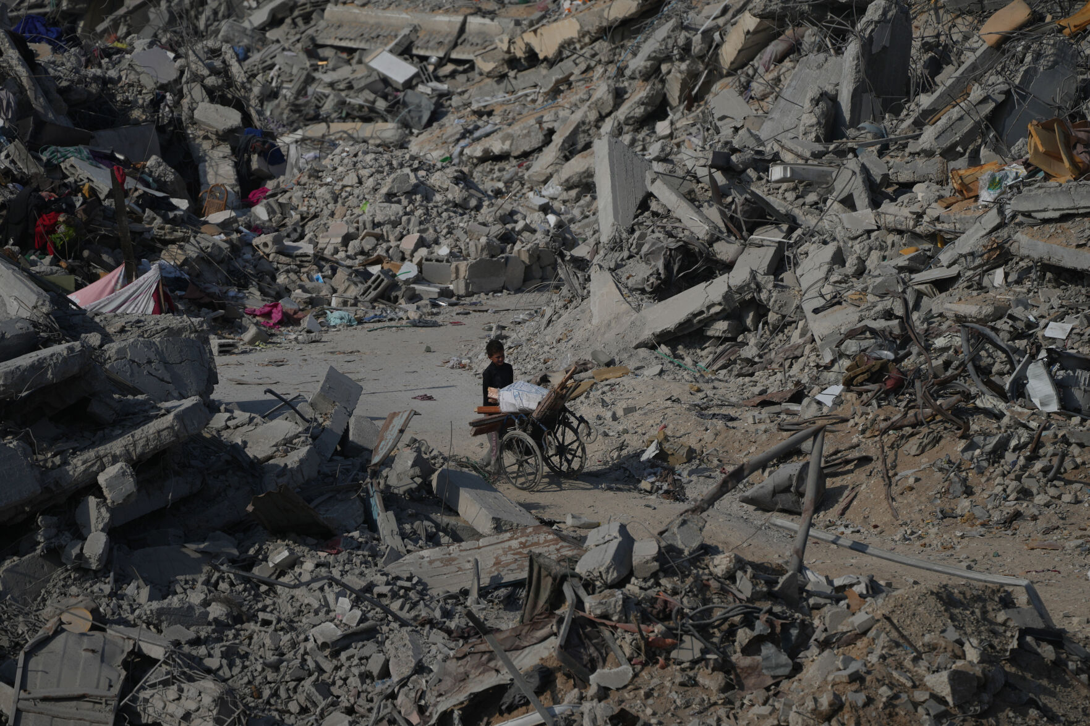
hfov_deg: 6.6
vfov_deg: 4.4
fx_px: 9445
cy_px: 363
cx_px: 545
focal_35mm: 312
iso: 125
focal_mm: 312
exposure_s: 1/2500
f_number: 5.6
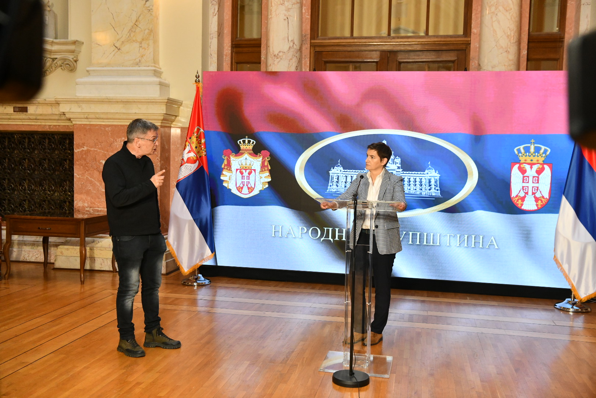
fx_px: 662
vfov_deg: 33.4
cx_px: 298
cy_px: 199
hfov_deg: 48.5
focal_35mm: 40
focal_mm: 40
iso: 2000
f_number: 4.5
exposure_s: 1/250
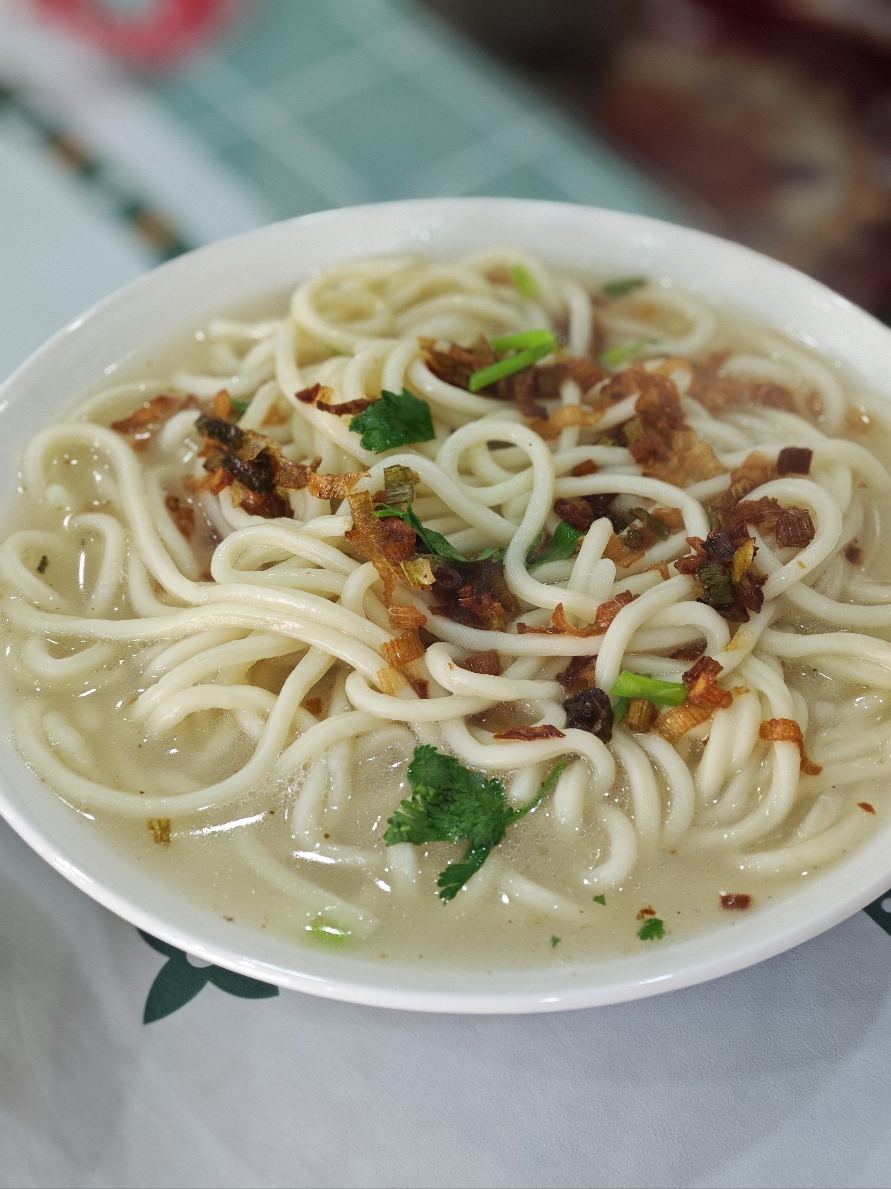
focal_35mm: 60
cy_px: 594
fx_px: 2059
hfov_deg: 24.4
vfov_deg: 32.2
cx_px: 446
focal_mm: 9
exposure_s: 1/100
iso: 800
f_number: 2
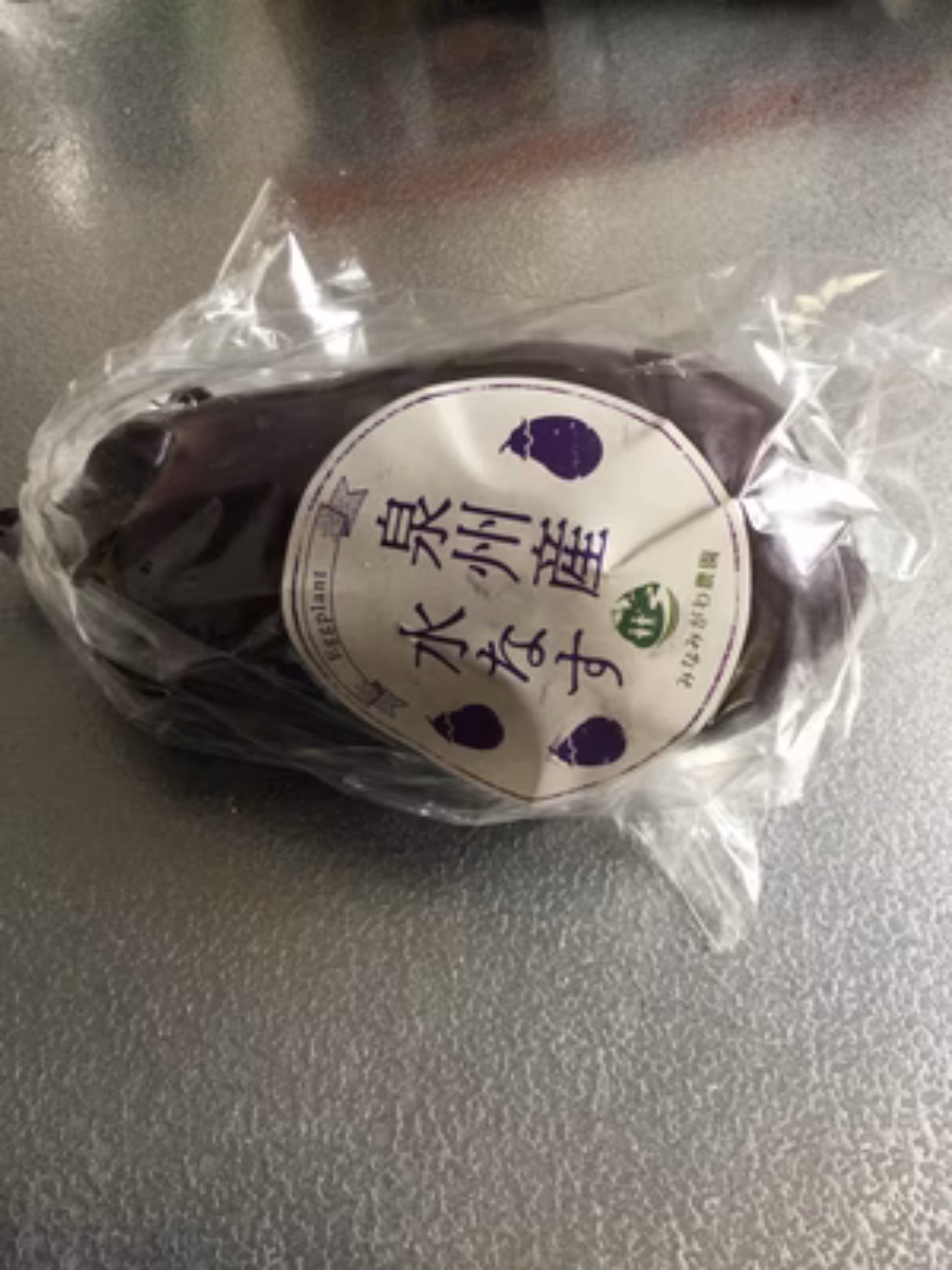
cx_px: 476
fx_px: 1137
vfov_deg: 58.4
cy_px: 635
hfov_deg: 45.4
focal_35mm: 31
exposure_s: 1/40
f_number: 2.4
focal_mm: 3.3
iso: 25
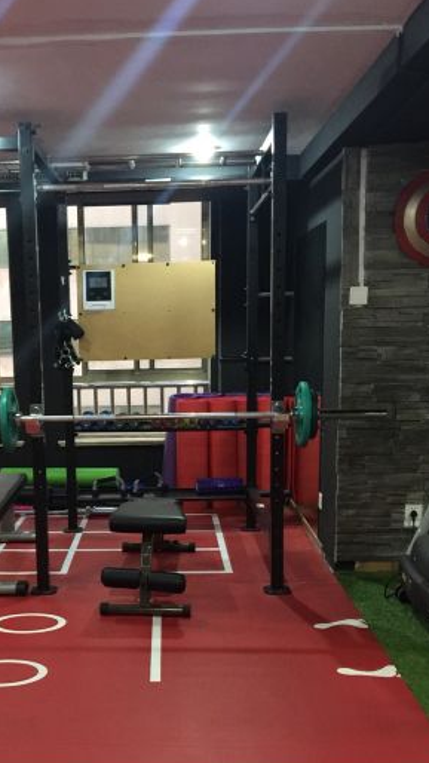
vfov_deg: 46.8
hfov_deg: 27.3
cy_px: 487
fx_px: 870
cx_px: 102
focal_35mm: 43
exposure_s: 1/8
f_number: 2.2
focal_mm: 4.15
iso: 160
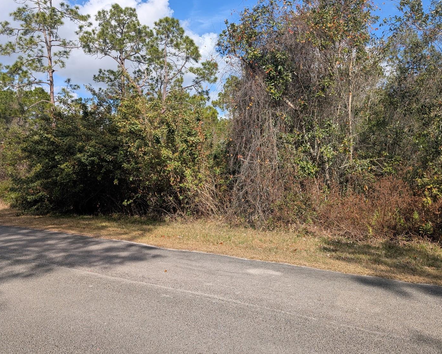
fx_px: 353
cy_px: 179
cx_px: 237
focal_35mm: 27
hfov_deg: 64.0
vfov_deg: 53.2
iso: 21
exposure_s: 1/1087
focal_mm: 6.9
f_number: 1.68
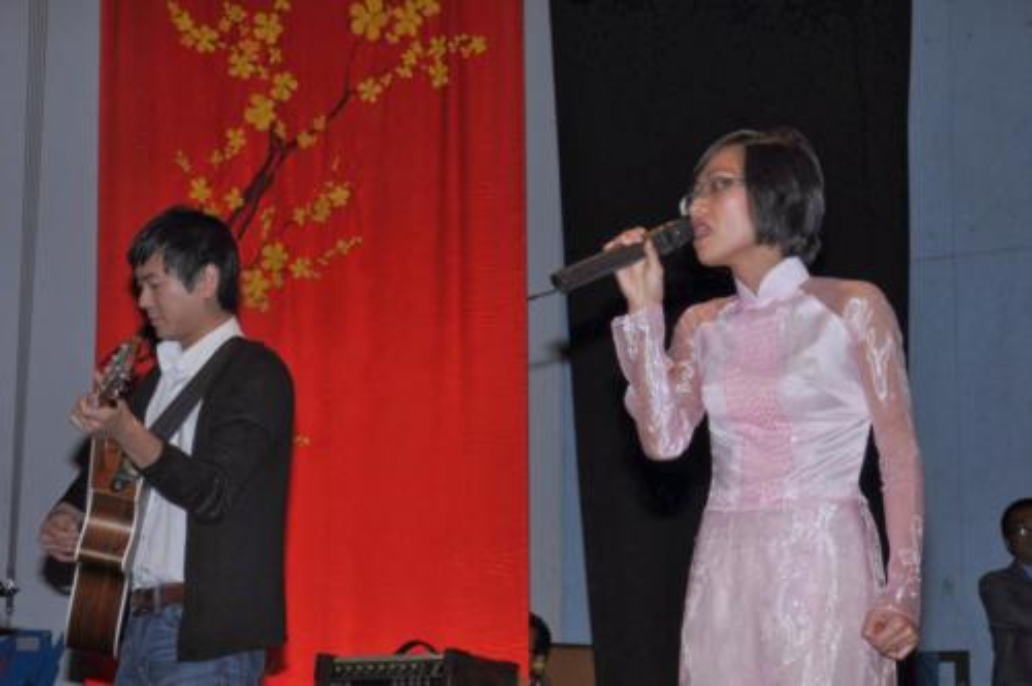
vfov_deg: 14.7
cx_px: 516
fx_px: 2663
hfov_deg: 21.9
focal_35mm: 93
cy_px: 343
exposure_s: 1/60
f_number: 14
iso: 400
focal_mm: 62
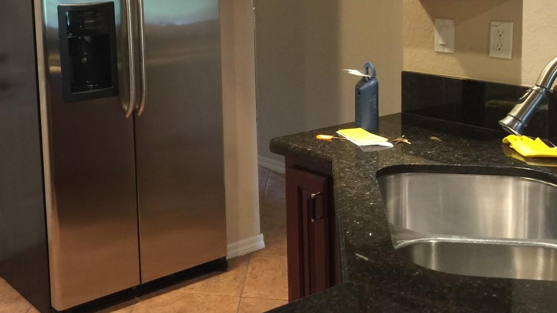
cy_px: 56
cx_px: 148
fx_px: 694
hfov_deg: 42.5
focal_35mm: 47
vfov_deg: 24.9
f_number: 2.2
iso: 80
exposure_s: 1/15
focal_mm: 4.15
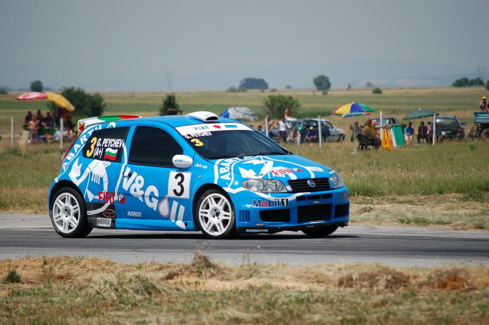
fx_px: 4072
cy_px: 162
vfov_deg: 4.6
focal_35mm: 300
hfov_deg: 6.9
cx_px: 244
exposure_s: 1/1250
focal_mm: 200
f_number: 5.6
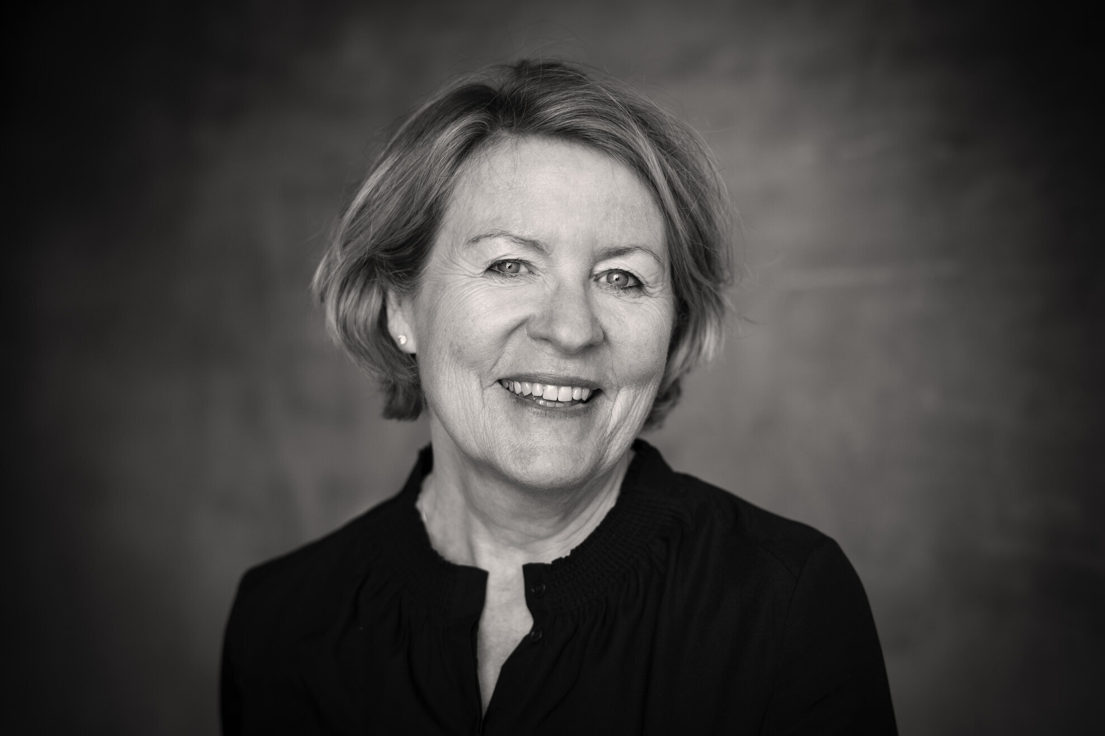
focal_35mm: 59
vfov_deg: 23.0
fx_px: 1811
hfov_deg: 33.9
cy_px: 372
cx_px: 556
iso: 640
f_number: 2.5
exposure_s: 1/800
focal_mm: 58
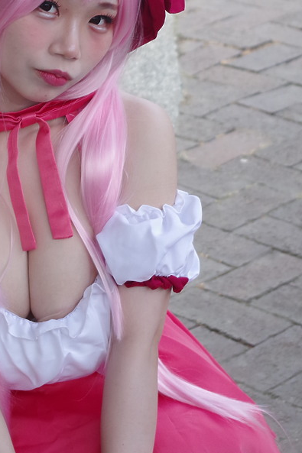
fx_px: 1863
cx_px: 43
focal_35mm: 148
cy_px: 105
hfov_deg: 9.2
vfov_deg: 13.8
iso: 400
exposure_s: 1/125
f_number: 5.6
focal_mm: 50
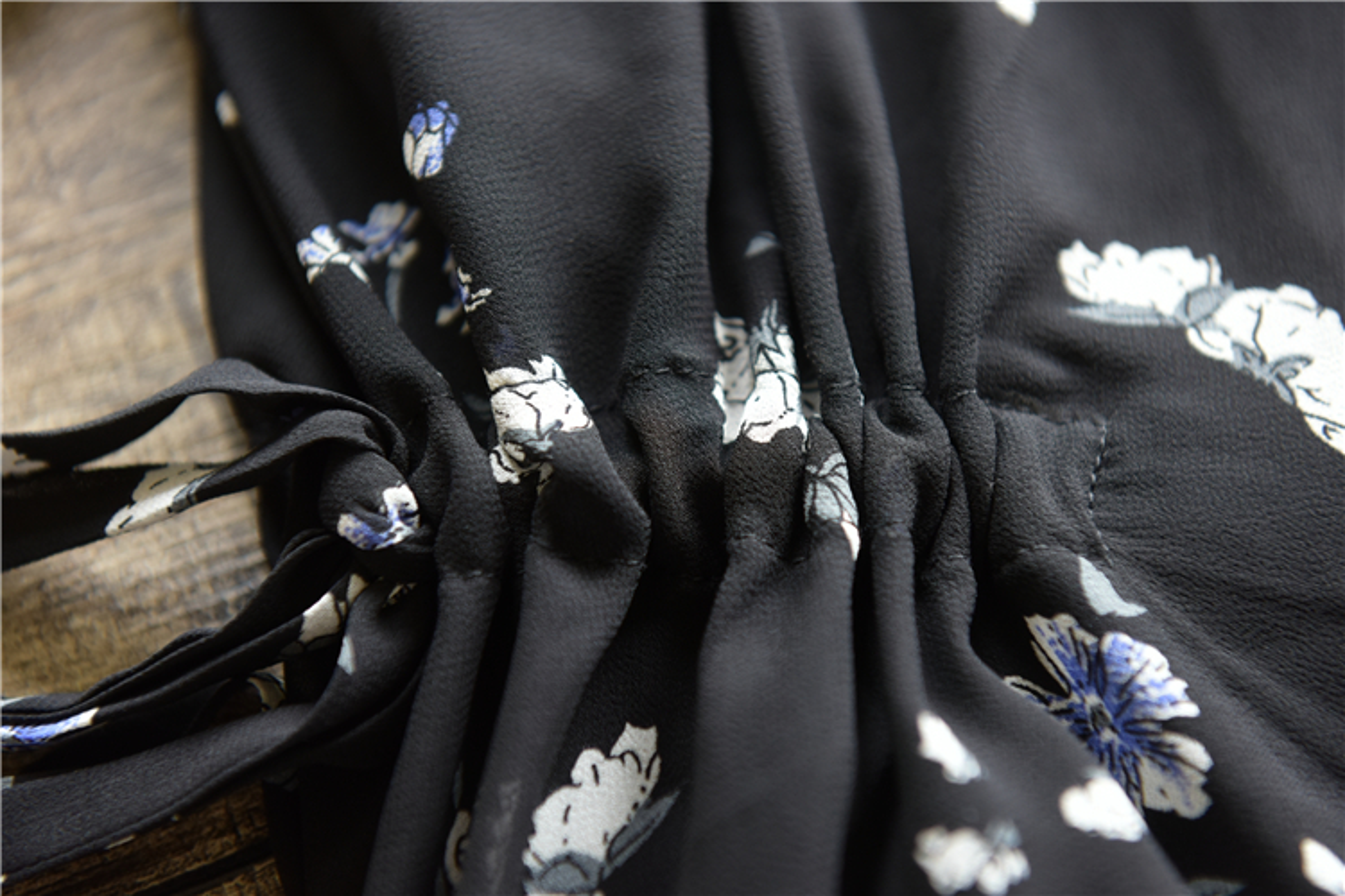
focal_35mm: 66
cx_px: 672
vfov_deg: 20.6
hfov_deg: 30.5
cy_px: 448
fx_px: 2466
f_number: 4
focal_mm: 66
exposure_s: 1/80
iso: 500
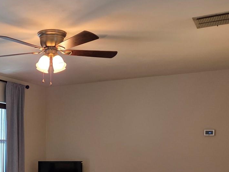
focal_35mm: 52
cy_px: 155
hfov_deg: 35.2
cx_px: 33
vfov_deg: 27.1
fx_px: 344
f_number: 1.8
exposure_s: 1/120
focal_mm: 5.4
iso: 320
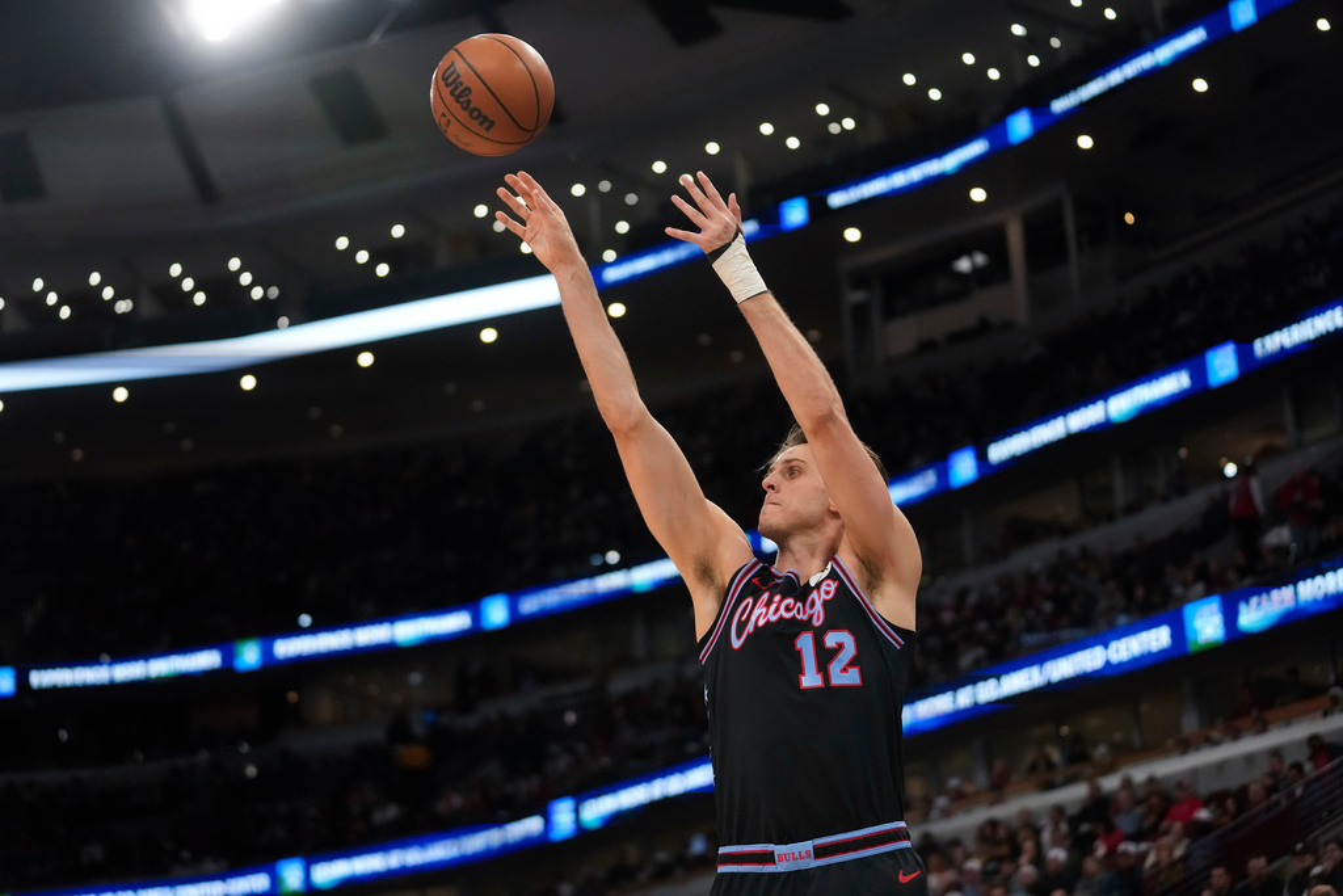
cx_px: 672
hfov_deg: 28.8
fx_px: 2612
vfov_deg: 19.5
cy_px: 448
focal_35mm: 70
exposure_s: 1/2500
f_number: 2.8
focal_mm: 70
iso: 3200
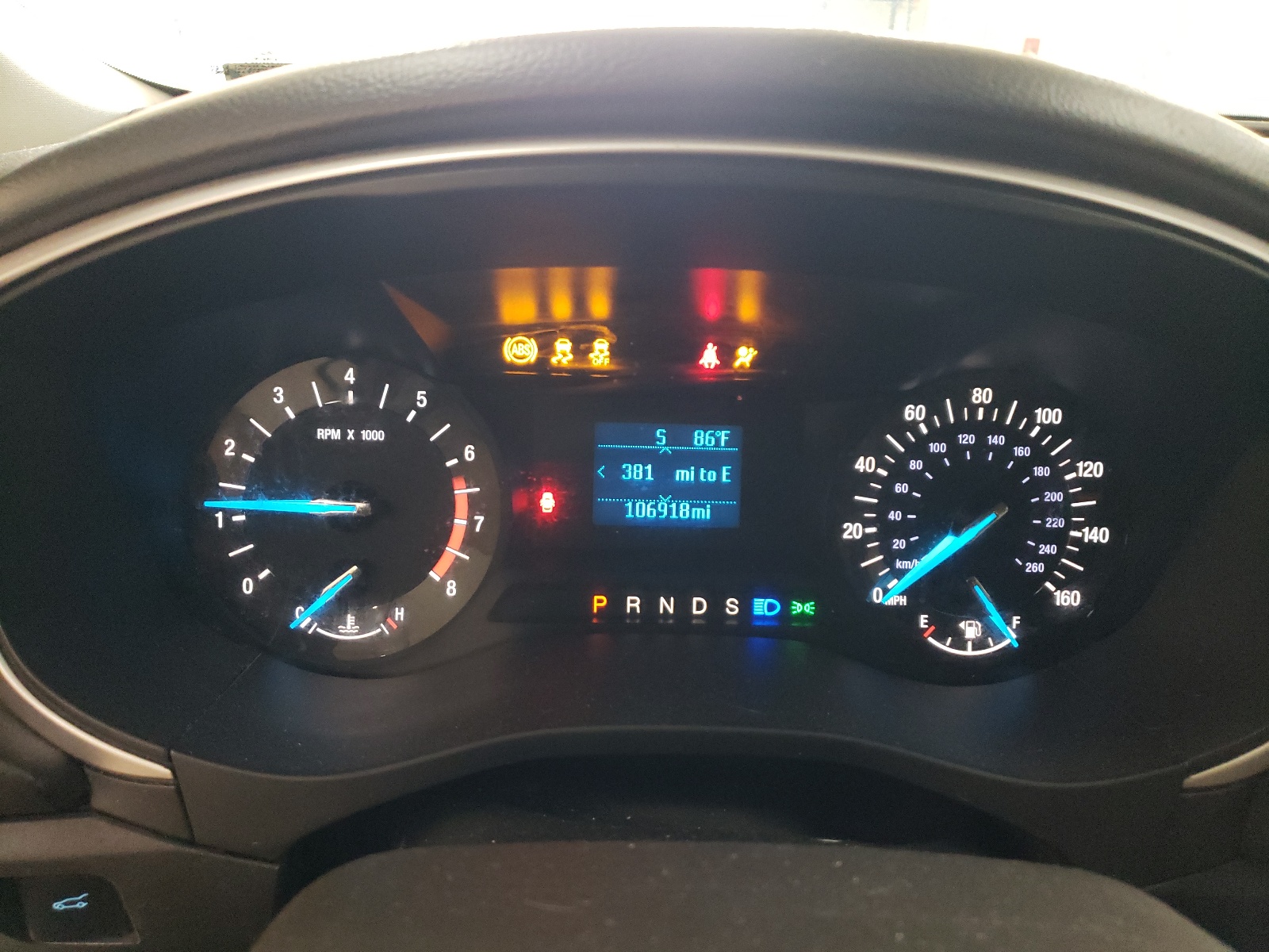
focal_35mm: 26
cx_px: 634
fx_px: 953
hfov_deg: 67.3
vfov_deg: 53.1
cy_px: 476
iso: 361
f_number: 1.5
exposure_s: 1/30
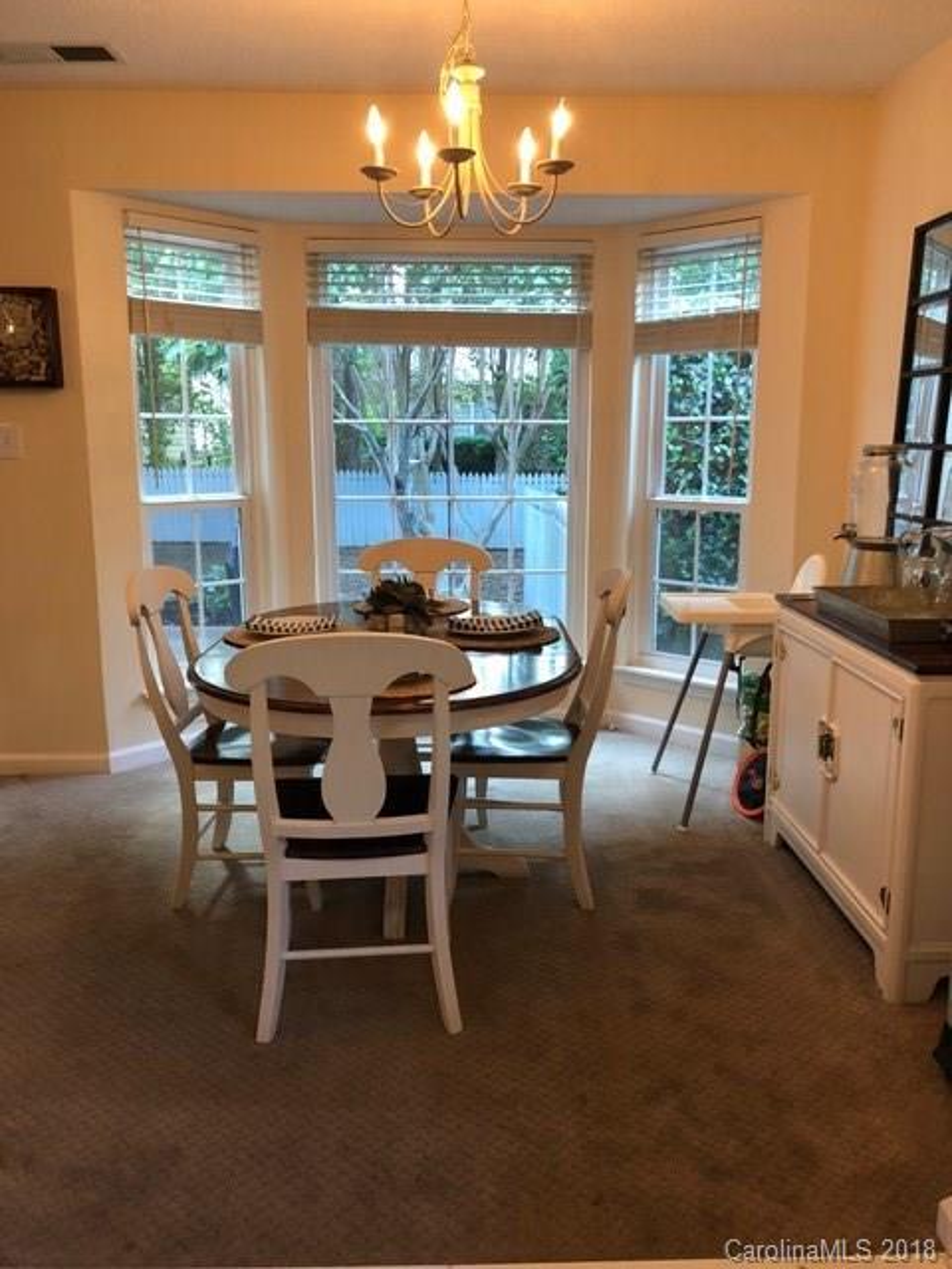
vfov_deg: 63.4
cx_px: 476
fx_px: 1027
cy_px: 634
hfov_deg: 49.7
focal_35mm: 28
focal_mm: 3.99
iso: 40
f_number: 1.8
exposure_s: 1/15
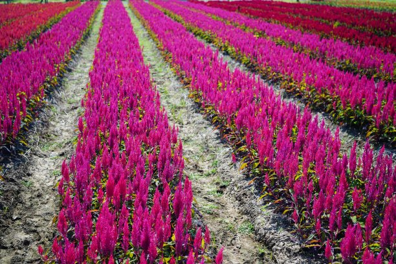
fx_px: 440
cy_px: 132
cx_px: 198
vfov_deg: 33.4
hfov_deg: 48.5
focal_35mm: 40
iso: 100
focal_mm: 40
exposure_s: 1/125
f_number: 2.8
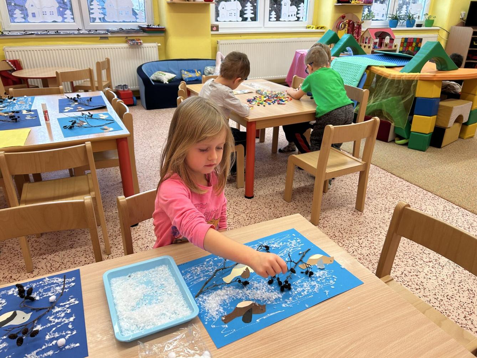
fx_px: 358
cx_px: 238
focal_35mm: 26
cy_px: 179
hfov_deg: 67.3
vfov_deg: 53.1
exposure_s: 1/100
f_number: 1.5
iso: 80
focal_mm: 5.7
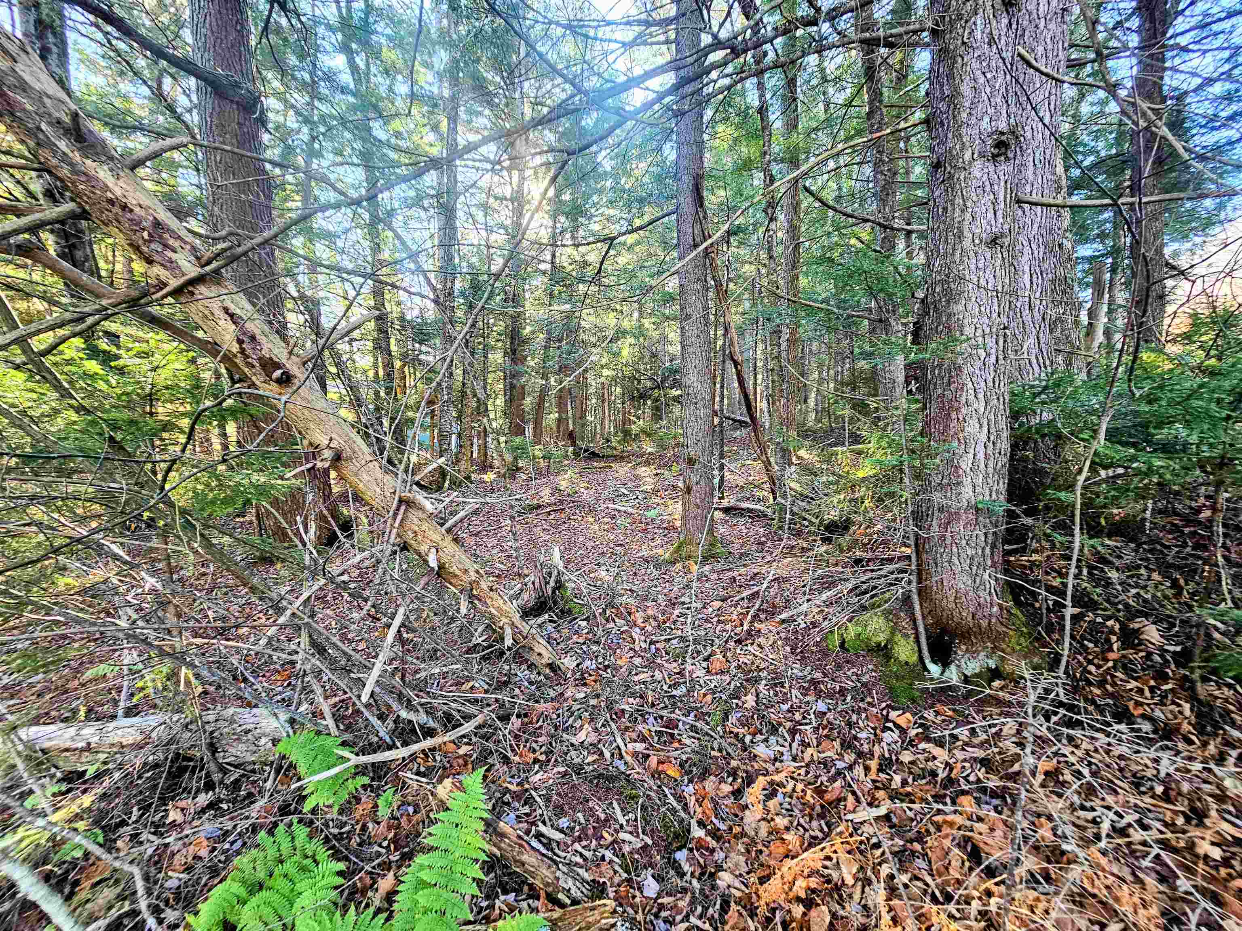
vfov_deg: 89.9
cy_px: 466
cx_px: 621
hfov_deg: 106.2
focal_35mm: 13
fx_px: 466
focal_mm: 2.2
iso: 160
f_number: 2.2
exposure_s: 1/70.8
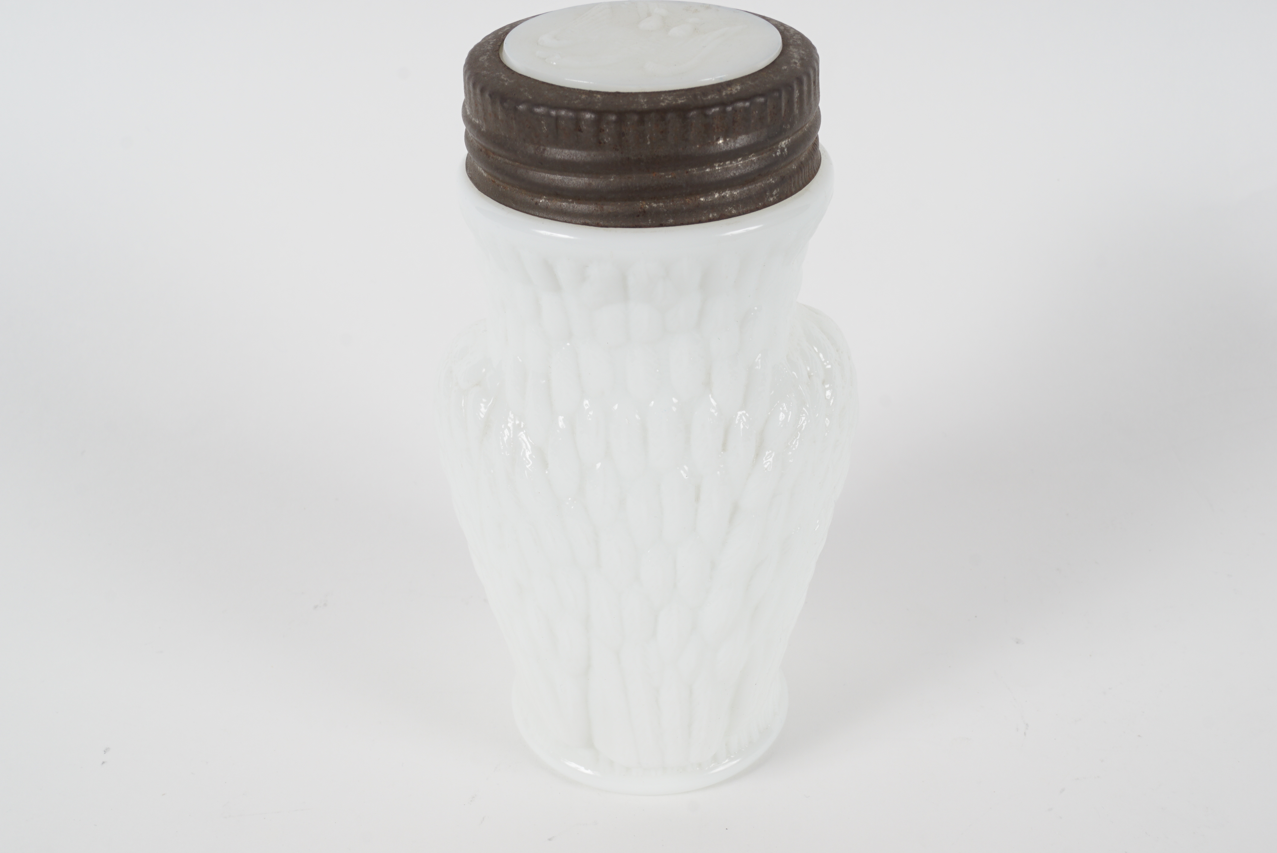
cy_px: 426
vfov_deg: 29.9
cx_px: 638
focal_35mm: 45
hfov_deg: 43.6
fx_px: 1597
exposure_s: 1/125
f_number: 20
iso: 100
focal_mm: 30
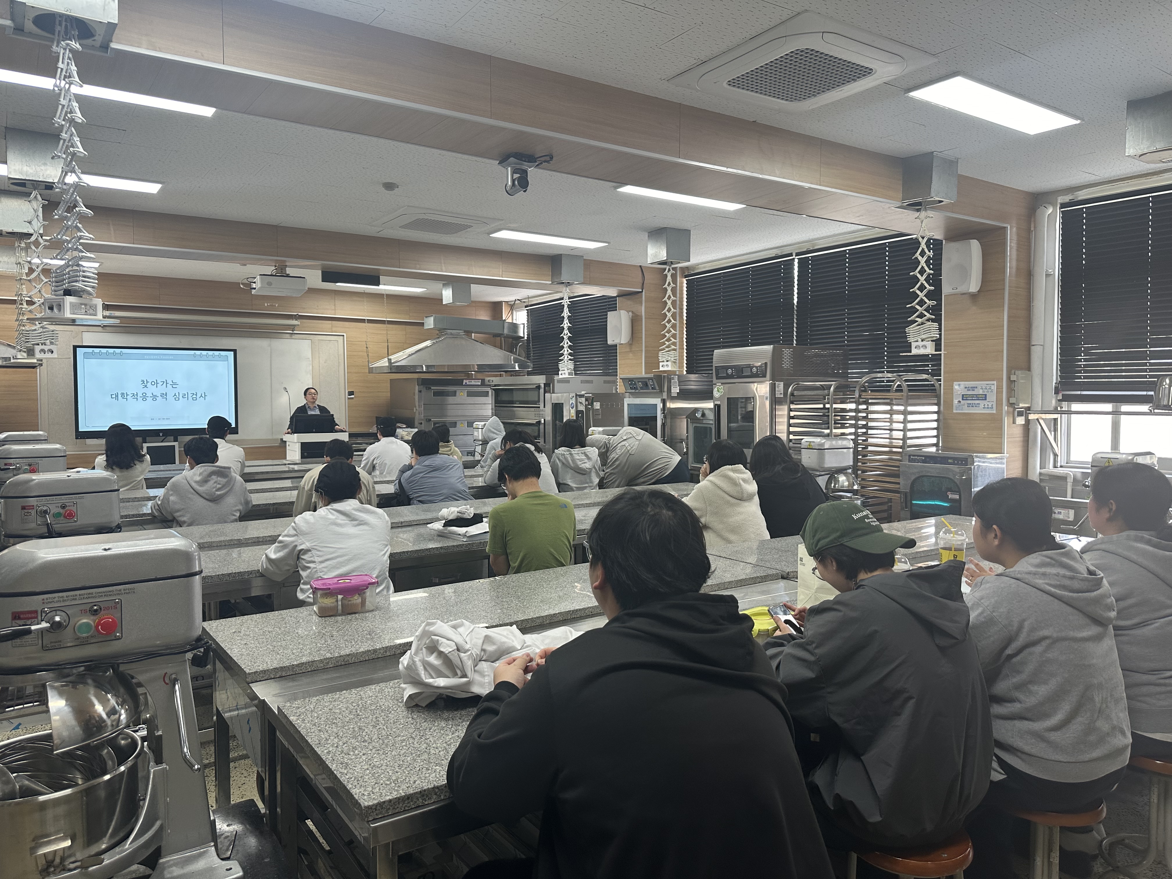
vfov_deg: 56.8
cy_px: 440
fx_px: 813
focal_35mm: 24
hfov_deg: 71.6
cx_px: 586
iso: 160
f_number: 1.78
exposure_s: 1/120
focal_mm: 6.86
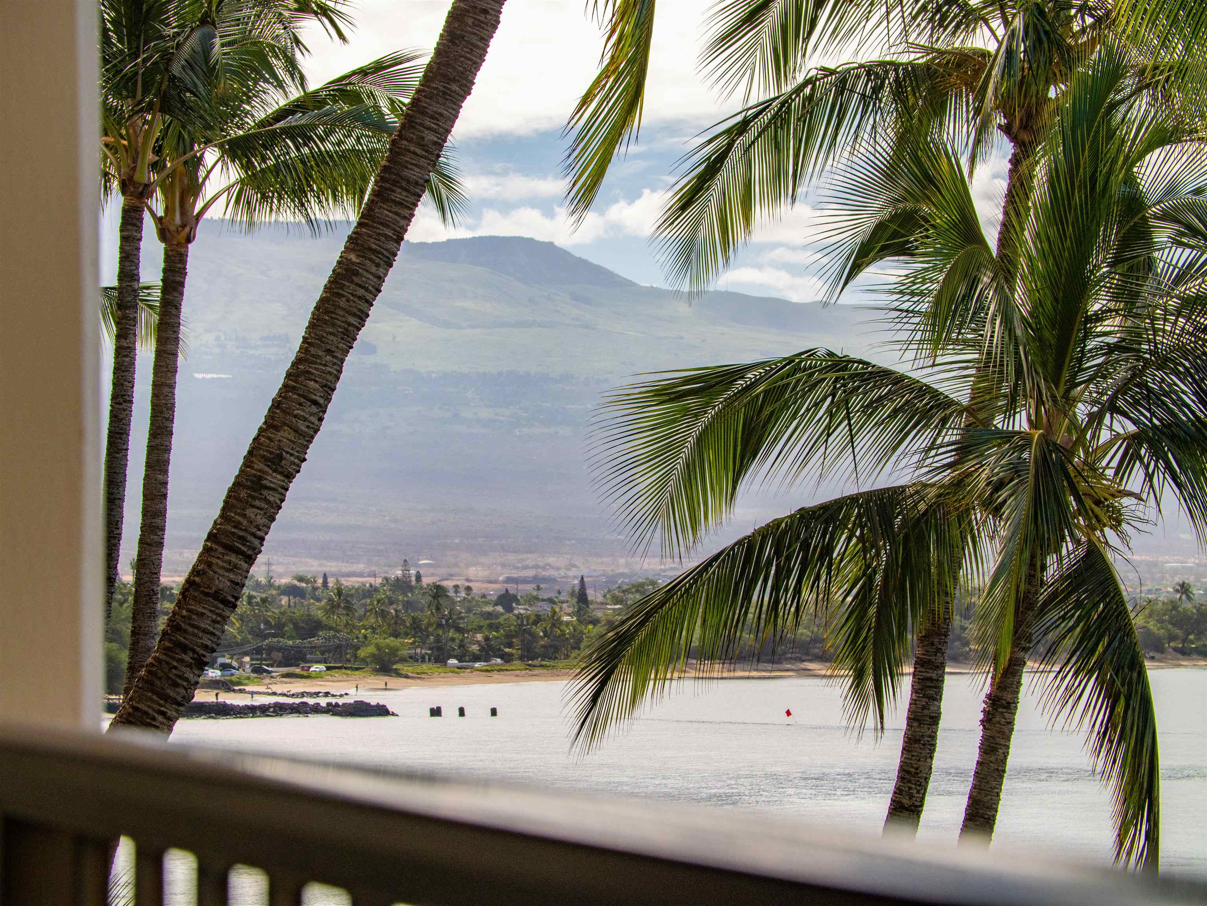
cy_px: 453
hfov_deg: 14.7
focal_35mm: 134
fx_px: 4674
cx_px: 604
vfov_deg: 11.1
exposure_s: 1/800
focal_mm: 67
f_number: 8
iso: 500
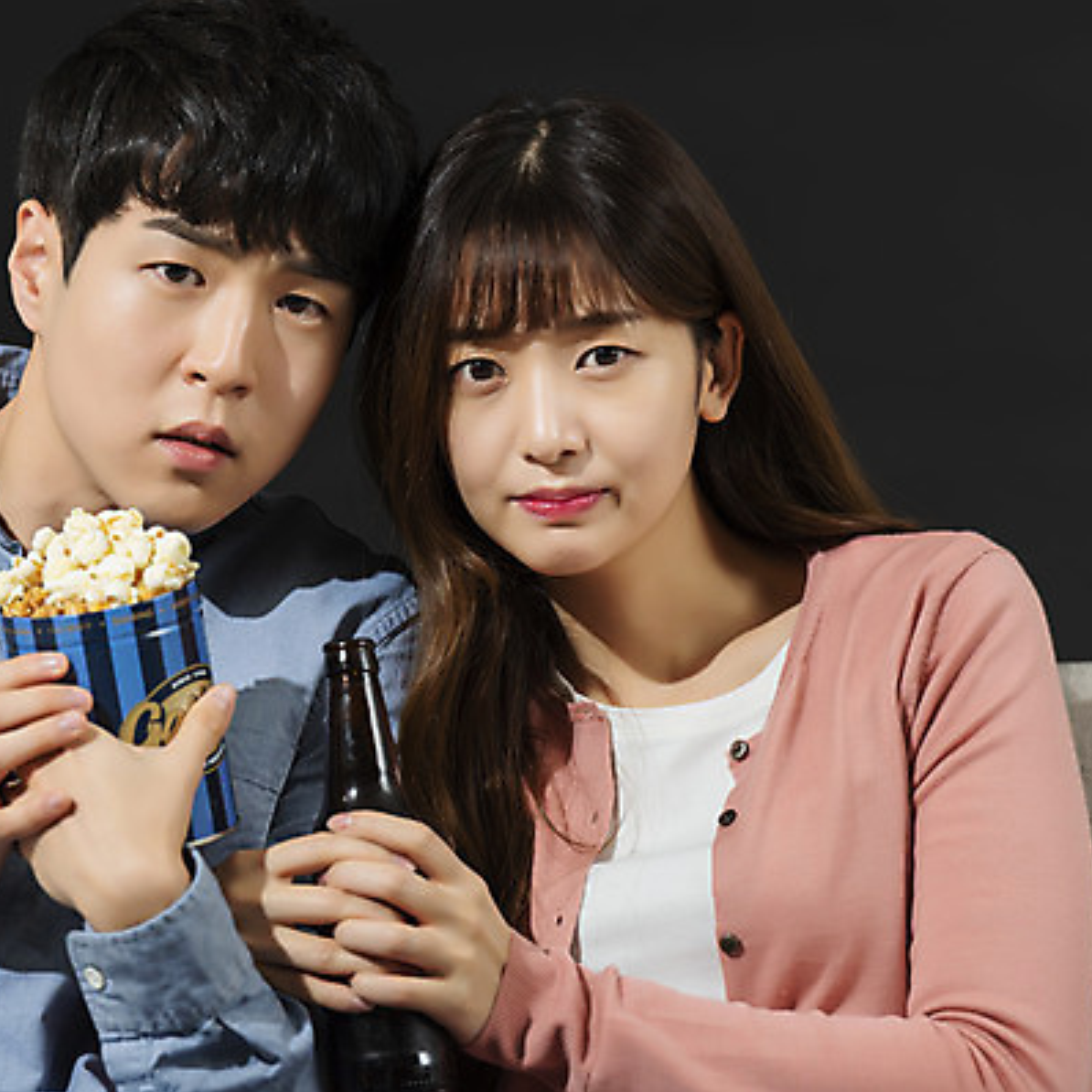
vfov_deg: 6.8
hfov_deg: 6.8
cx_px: 300
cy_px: 546
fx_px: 9137
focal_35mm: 256
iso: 100
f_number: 4
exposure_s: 1/125
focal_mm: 200
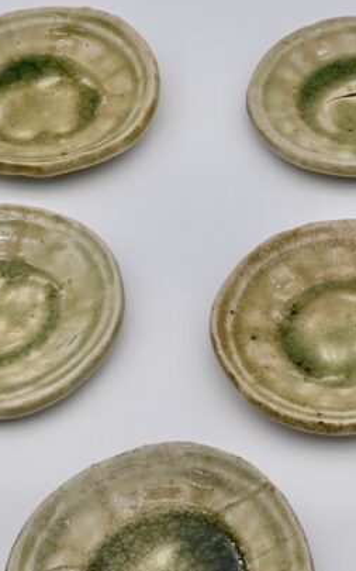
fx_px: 1522
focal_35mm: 98
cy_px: 363
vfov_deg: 21.2
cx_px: 338
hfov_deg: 13.2
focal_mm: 38
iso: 500
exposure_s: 1/80
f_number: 22
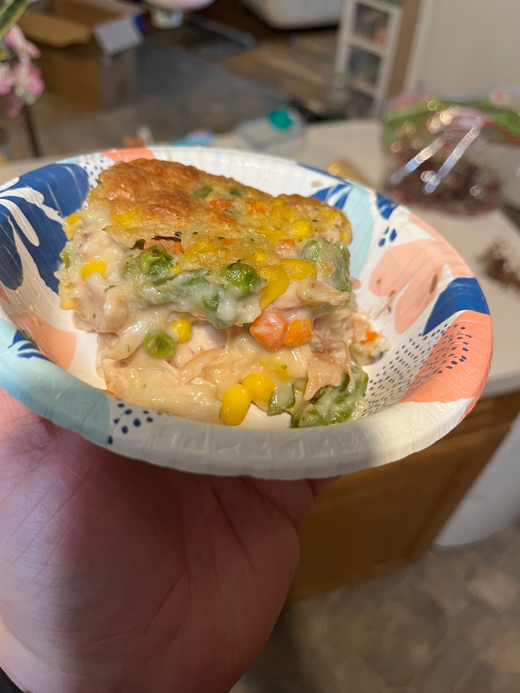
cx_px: 260
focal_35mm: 26
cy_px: 346
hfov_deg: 53.1
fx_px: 521
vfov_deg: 67.3
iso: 250
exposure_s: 1/60
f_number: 1.6
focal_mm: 5.1
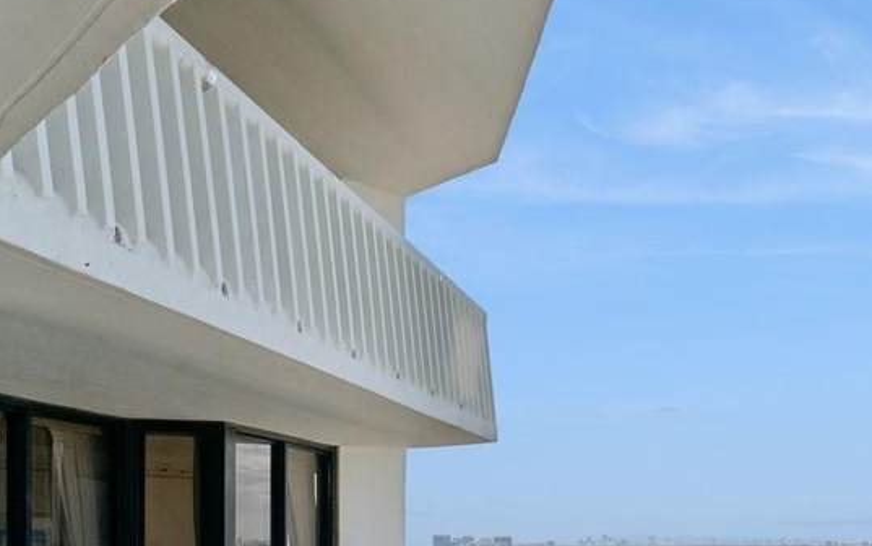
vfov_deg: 33.6
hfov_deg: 44.8
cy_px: 566
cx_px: 934
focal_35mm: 34
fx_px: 808
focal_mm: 14
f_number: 9
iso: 250
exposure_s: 1/1000
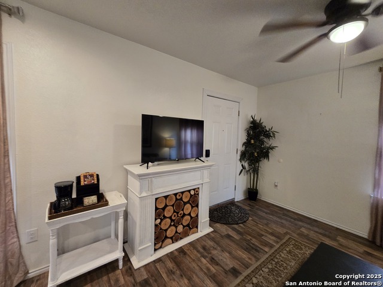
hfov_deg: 106.2
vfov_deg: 89.9
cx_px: 192
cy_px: 144
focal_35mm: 13
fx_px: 144
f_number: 2.2
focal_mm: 2.2
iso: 320
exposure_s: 1/60
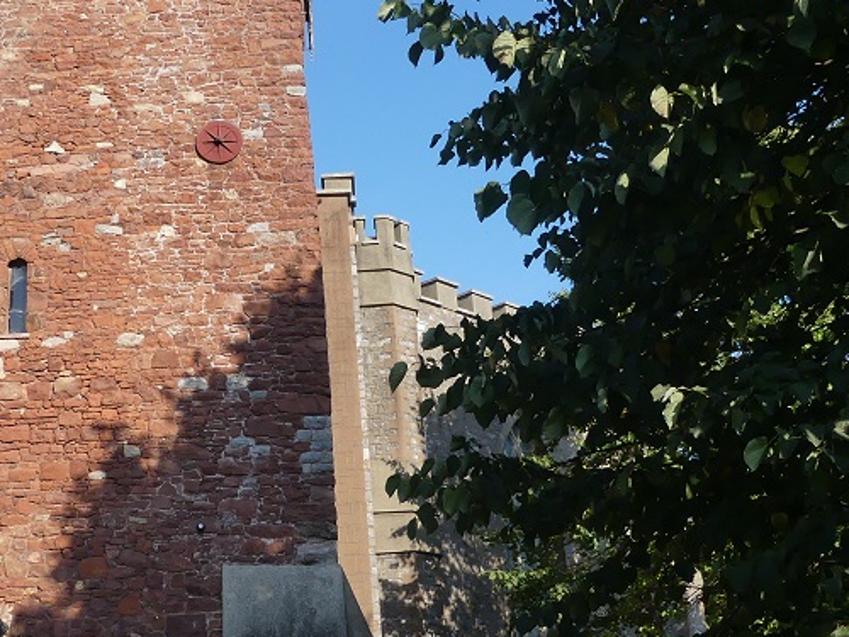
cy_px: 355
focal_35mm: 50
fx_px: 1226
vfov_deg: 29.1
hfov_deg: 37.7
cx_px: 265
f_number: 4
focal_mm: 4.5
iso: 100
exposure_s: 1/500
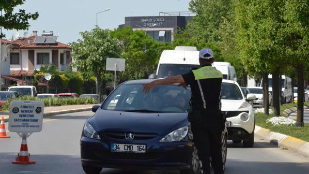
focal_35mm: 171
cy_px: 90
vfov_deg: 7.1
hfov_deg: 12.6
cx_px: 159
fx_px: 1397
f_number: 18
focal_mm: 105
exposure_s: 1/1250
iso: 2500
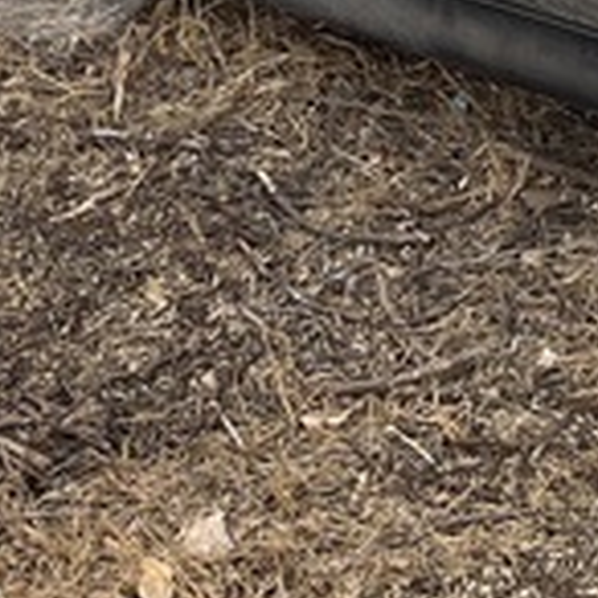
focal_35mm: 126
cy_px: -119
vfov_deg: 13.5
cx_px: 676
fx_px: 2463
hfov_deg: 13.5
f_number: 1.6
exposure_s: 1/137
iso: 32
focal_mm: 5.1
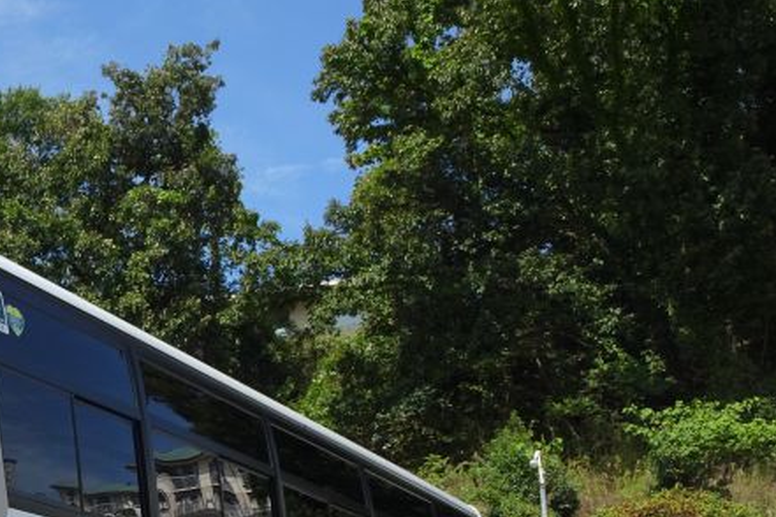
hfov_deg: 24.7
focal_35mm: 77
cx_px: -53
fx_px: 1660
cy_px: 533
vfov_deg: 17.3
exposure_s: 1/640
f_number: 4
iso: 80
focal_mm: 5.79
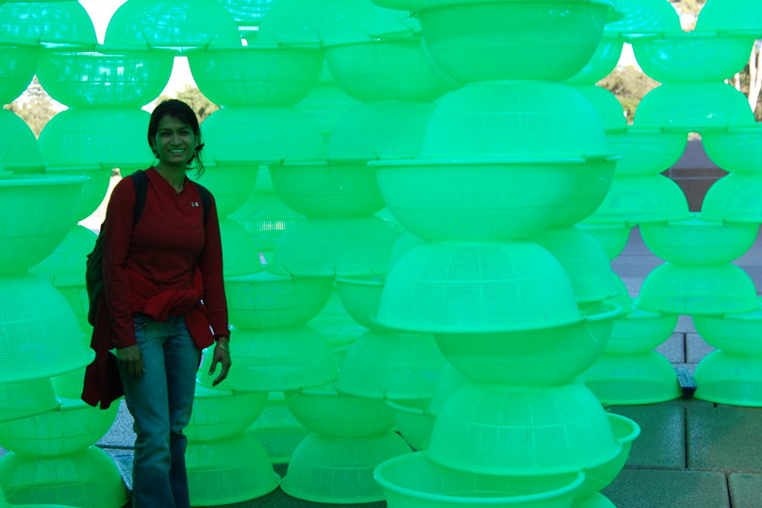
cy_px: 281
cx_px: 404
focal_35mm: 57
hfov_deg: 35.1
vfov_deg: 23.7
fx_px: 1206
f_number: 6.3
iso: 200
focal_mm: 30
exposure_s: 1/160
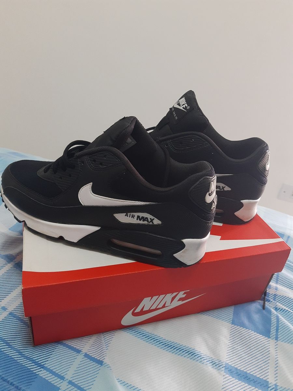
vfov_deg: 67.3
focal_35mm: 26
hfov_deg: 53.1
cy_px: 196
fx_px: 293
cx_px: 146
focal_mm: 4.75
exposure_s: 1/30
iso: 144
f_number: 1.7
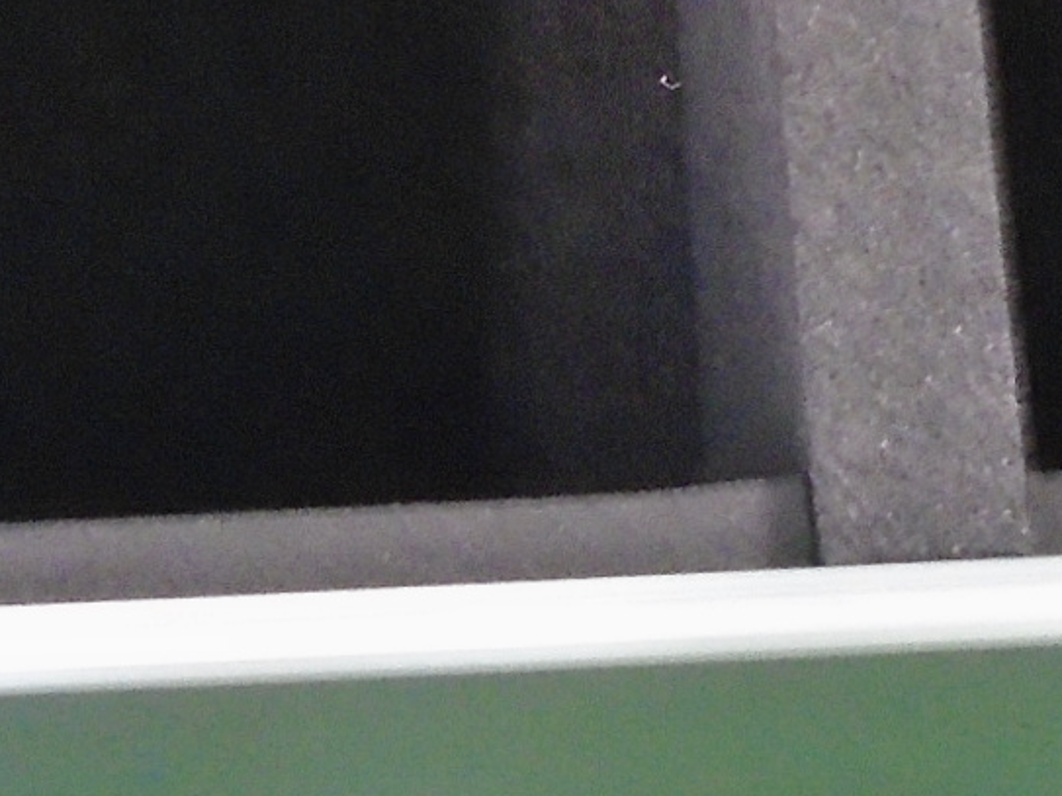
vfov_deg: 9.5
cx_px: 667
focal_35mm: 148
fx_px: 4540
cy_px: -659
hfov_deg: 13.3
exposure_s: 1/4
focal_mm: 5.5
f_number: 3.5
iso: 500
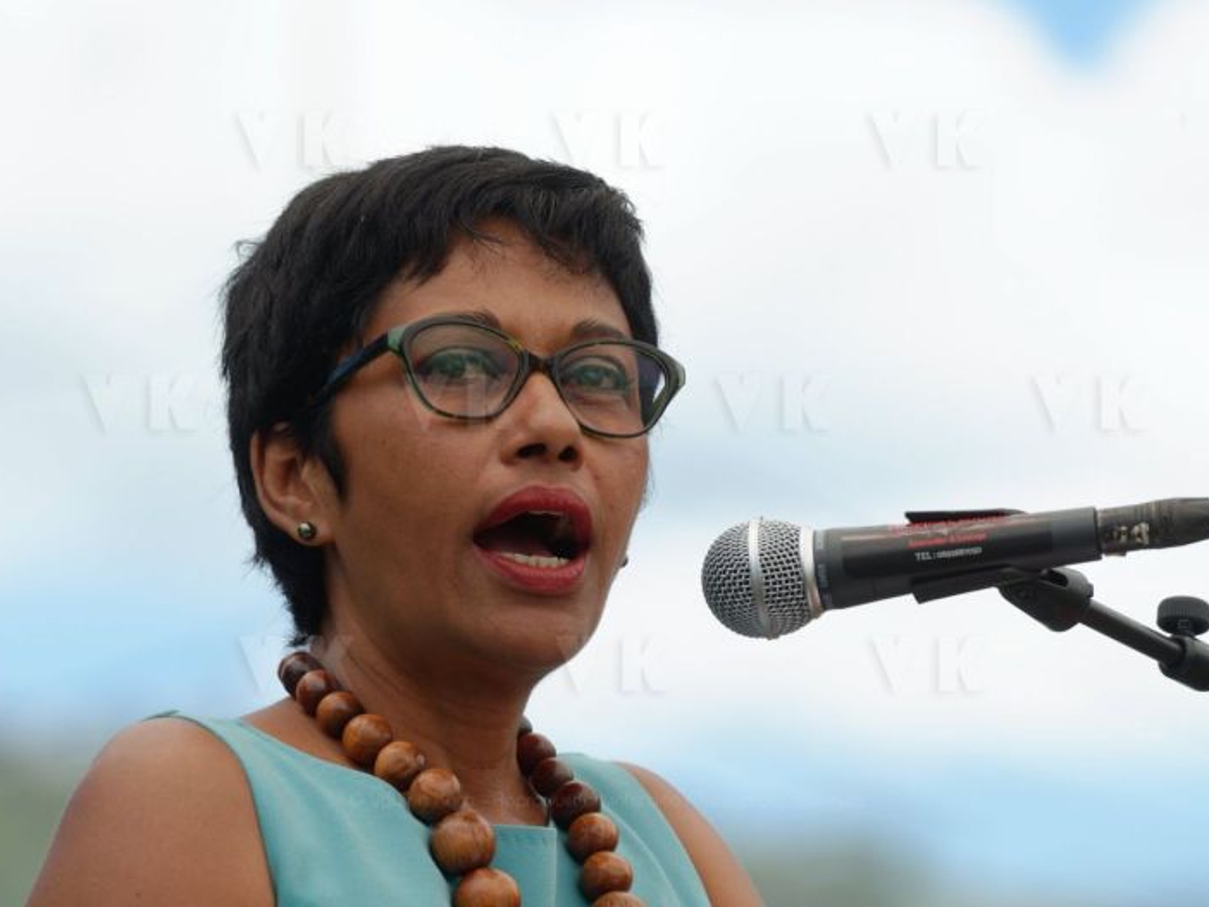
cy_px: 454
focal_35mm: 328
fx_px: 11460
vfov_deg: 4.5
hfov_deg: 6.0
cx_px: 611
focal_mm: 200
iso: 100
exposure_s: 1/500
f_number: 4.5
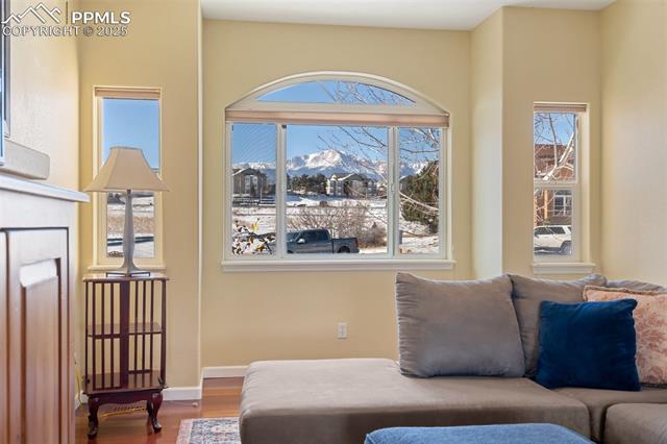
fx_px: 648
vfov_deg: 37.8
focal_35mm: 35
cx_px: 334
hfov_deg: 54.5
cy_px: 222
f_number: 7.1
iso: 100
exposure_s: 1/2
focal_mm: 35
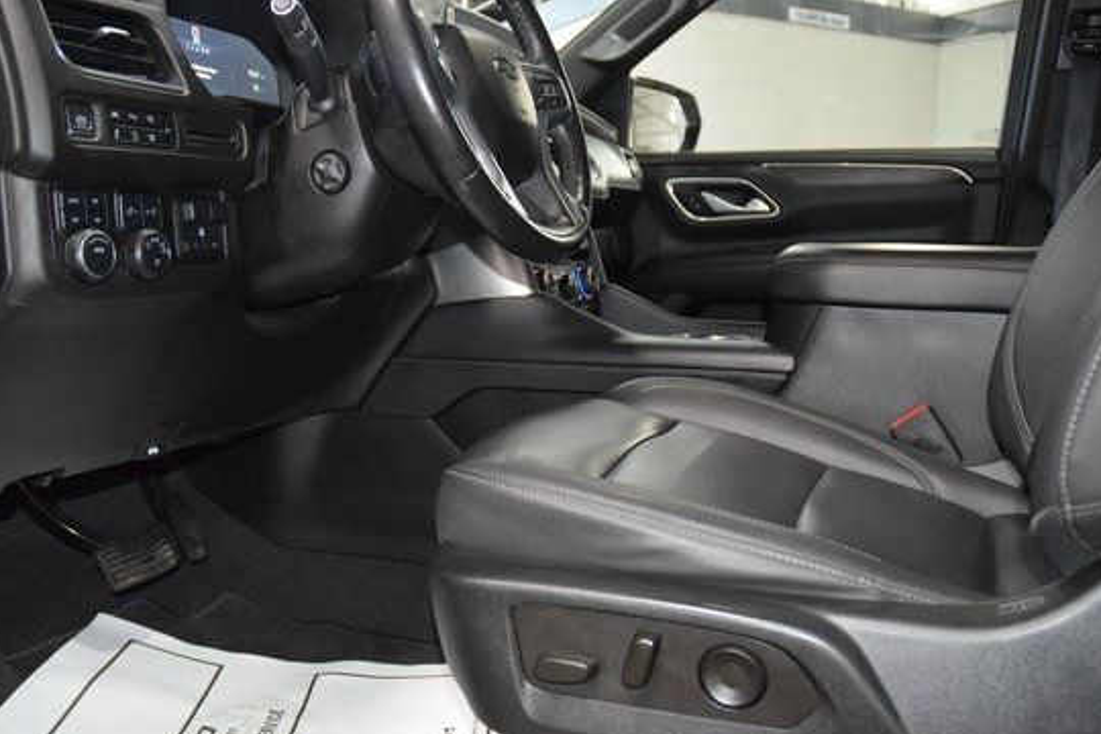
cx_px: 506
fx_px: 979
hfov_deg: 58.6
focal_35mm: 32
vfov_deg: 41.1
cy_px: 368
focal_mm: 18
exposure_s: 1/100
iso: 3200
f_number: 3.5
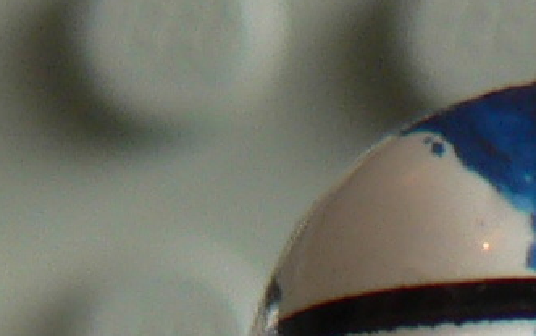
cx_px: 563
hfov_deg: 5.3
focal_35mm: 397
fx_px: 5803
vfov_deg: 3.2
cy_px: 1207
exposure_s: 1/30
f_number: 3.2
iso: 100
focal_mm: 9.3
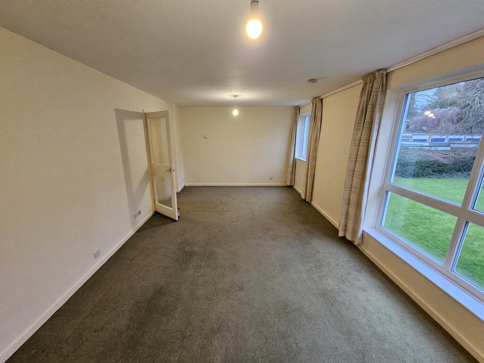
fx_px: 182
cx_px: 242
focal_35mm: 13
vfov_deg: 89.9
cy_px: 182
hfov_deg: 106.2
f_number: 2.2
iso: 400
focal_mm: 2.2
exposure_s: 1/50
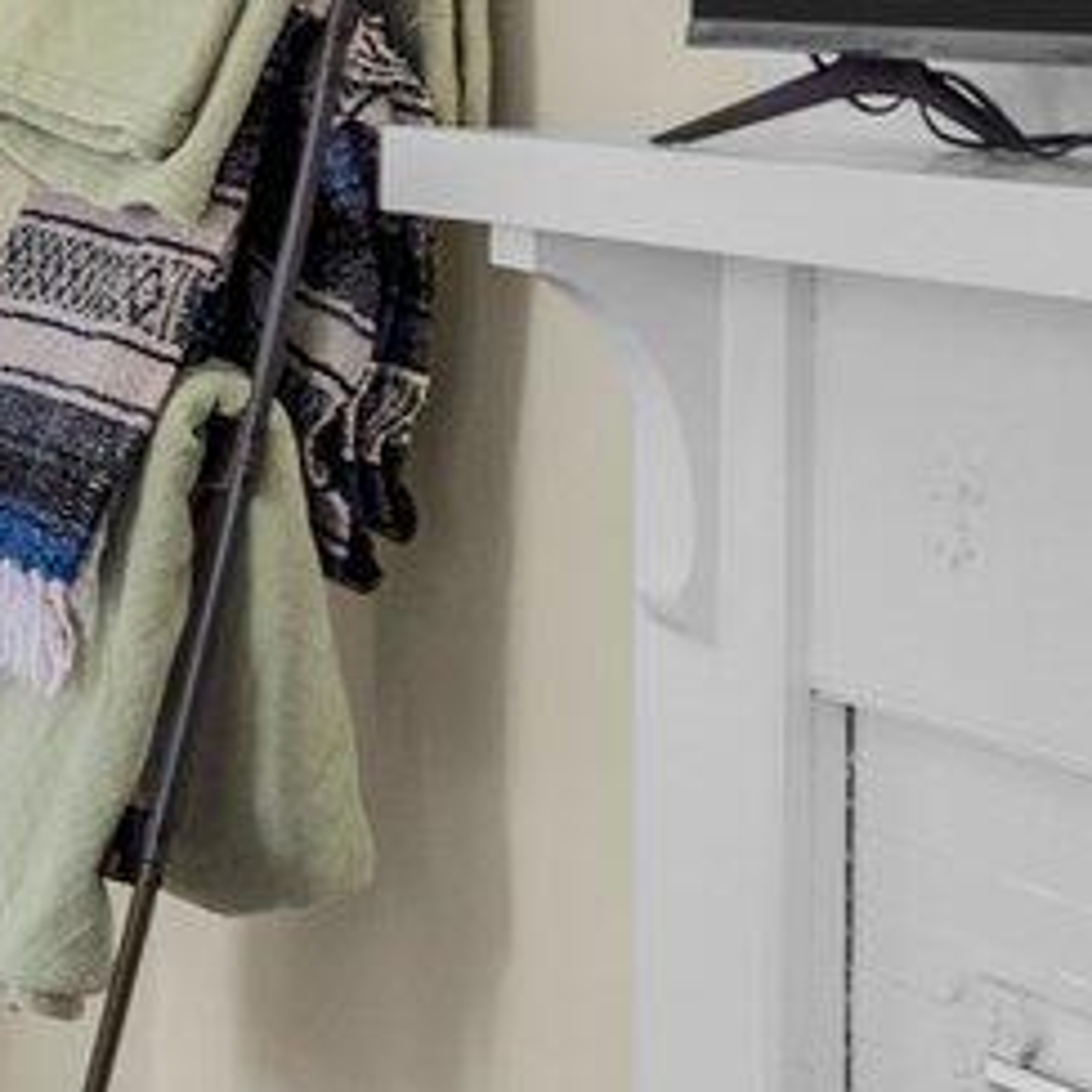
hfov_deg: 9.5
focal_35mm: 157
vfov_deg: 11.0
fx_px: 5603
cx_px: -1768
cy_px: -60
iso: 1250
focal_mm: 22
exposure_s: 1/800
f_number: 5
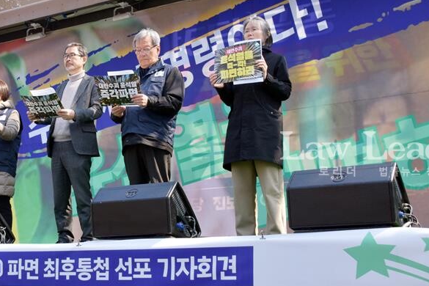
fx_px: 751
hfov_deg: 31.4
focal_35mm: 63
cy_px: 143
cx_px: 114
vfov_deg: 21.6
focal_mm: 24
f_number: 6.3
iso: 100
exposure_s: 1/160
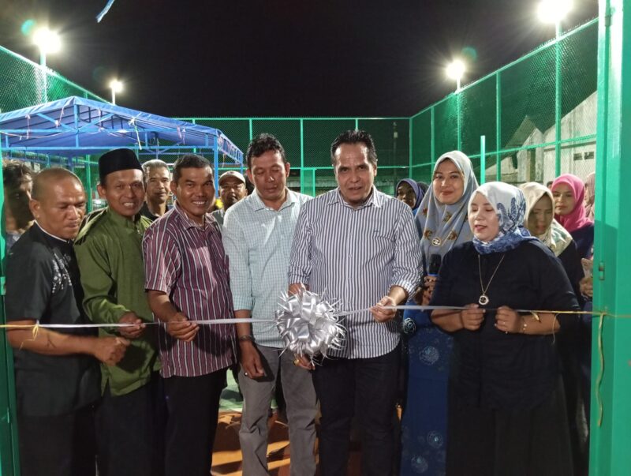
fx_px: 511
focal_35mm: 28
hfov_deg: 63.4
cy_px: 238
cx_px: 316
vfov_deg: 49.9
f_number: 1.8
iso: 837
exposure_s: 1/20
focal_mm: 4.25
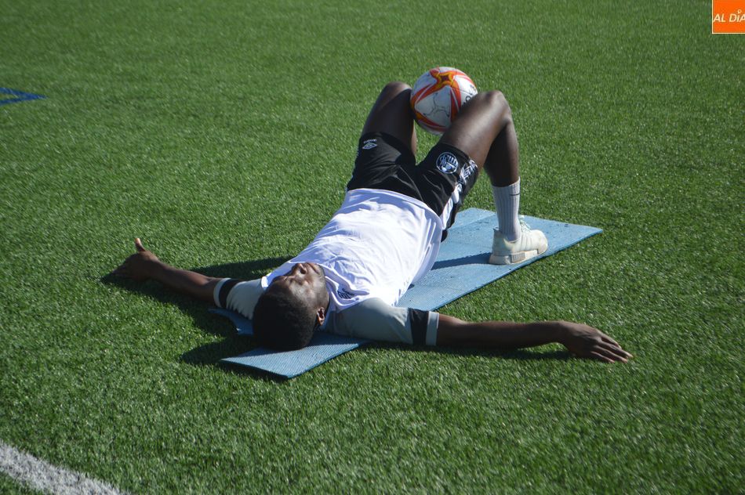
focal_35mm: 82
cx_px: 372
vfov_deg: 16.5
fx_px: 1706
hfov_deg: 24.6
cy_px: 248
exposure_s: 1/1600
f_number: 6.3
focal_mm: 55
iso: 400
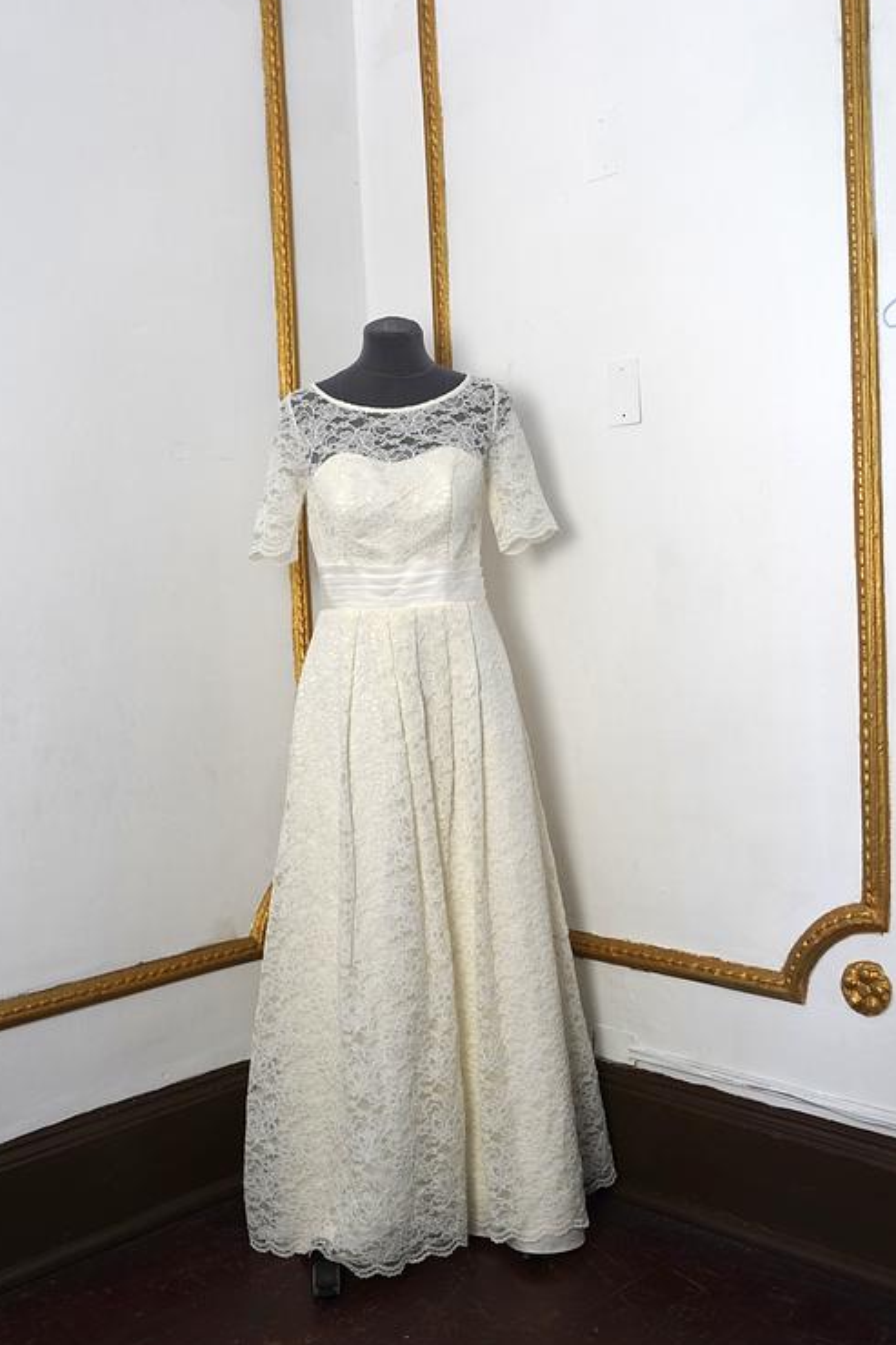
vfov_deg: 48.5
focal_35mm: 40
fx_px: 1494
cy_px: 669
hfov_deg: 33.4
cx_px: 413
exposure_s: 1/160
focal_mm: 37
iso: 1250
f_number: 5
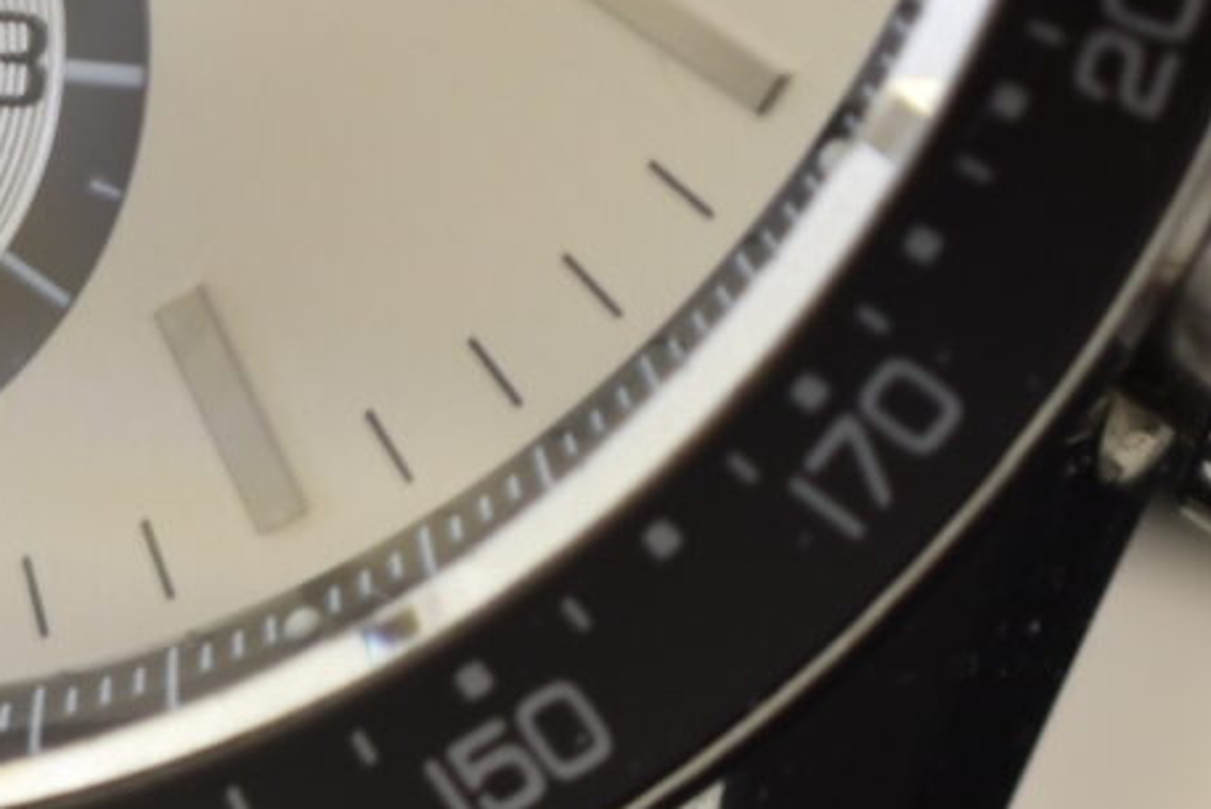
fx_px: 25438
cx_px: -228
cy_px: -314
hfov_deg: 2.7
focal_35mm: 756
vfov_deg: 1.8
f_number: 7.1
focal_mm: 90
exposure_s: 1/10
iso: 100
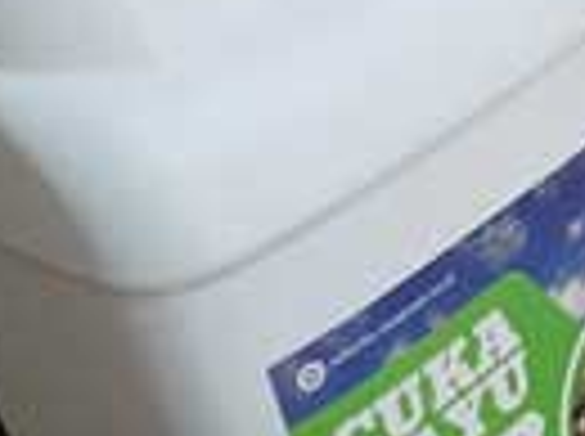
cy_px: 171
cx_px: 688
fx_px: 1687
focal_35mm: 100
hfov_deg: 18.7
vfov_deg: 14.7
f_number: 1.7
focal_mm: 3.93
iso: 400
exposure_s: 1/25
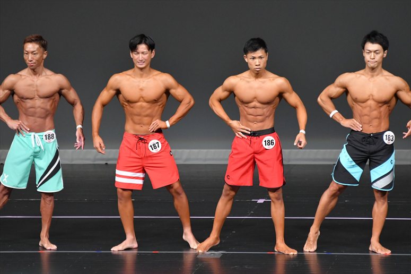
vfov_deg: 4.0
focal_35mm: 345
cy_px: 137
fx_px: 3937
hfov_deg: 6.0
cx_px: 206
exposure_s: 1/400
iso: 4000
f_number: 5.6
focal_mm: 230
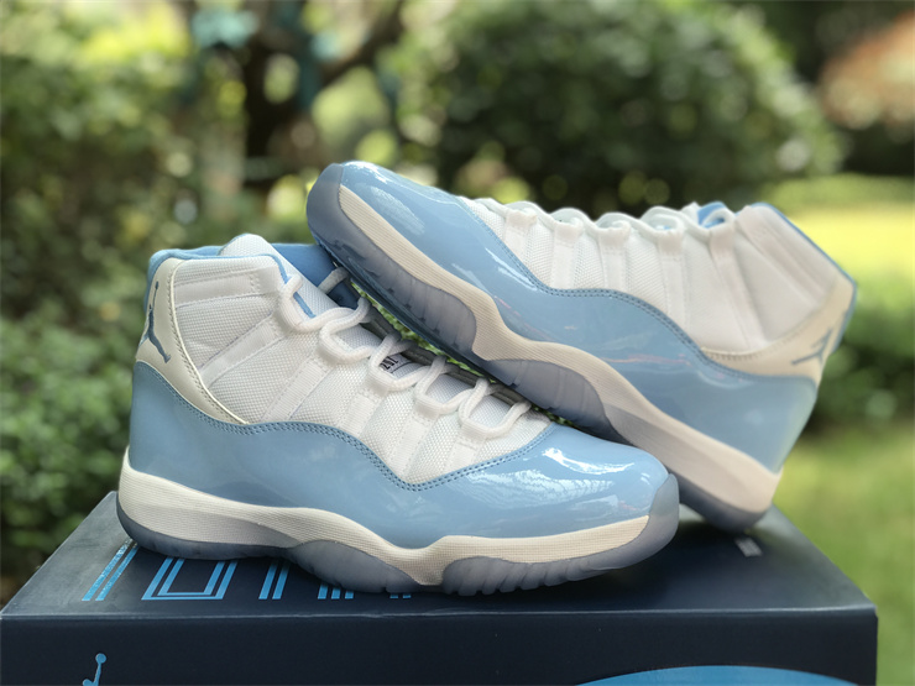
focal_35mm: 57
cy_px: 343
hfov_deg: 33.8
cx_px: 458
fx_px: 1507
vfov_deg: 25.7
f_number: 2.8
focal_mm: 6.6
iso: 20
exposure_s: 1/135
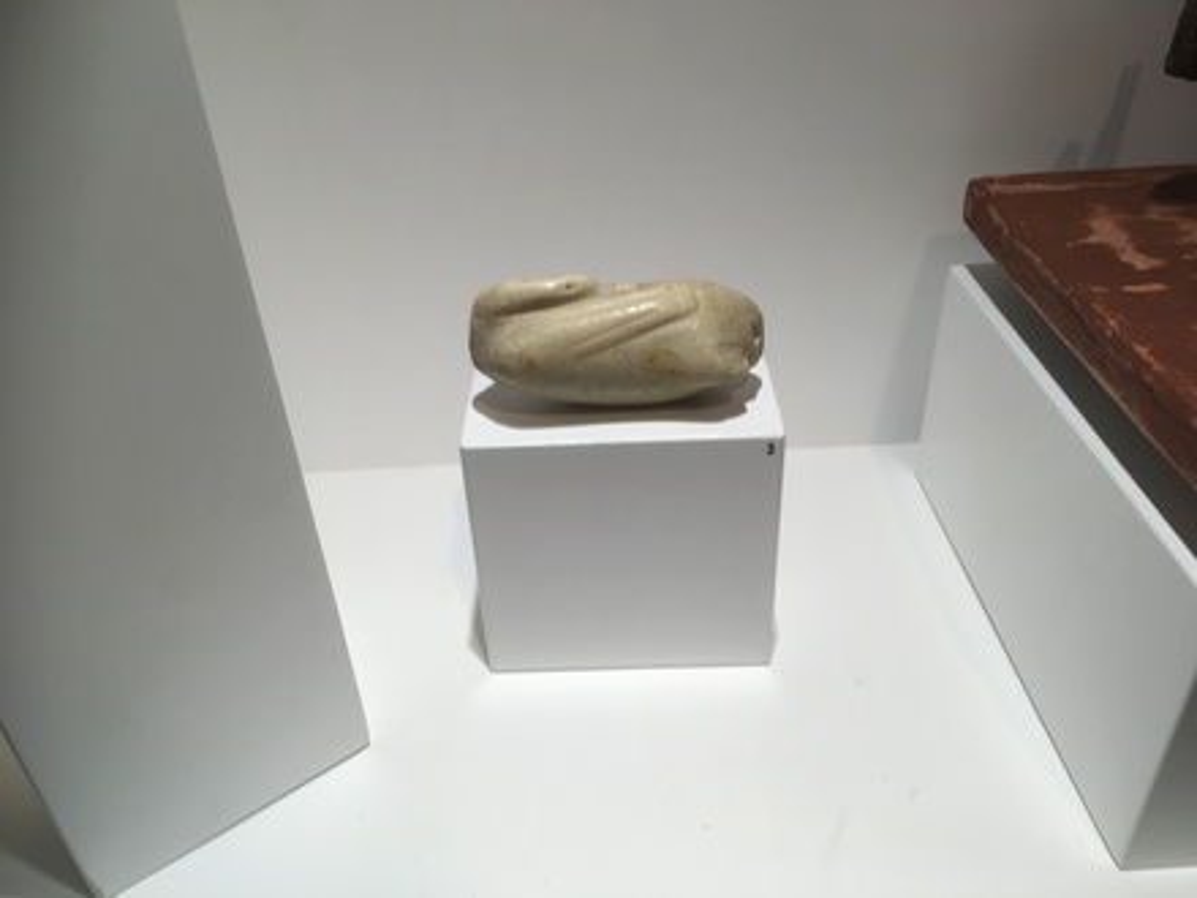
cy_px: 449
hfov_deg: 61.7
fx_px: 1003
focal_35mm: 29
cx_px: 598
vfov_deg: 48.2
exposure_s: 1/100
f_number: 2.2
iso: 32
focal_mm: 4.15
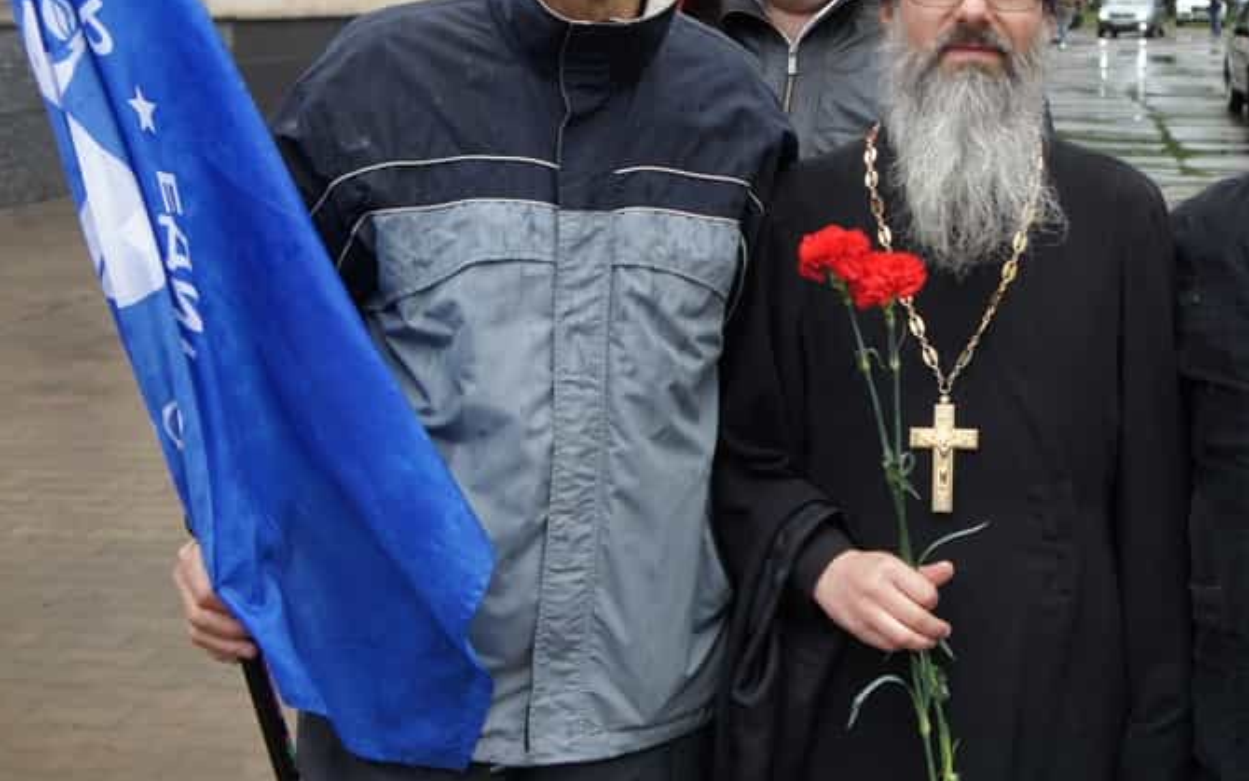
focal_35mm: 70
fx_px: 2383
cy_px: 389
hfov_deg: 28.9
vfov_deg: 18.6
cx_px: 938
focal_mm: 30
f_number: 5.6
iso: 400
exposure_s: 1/320
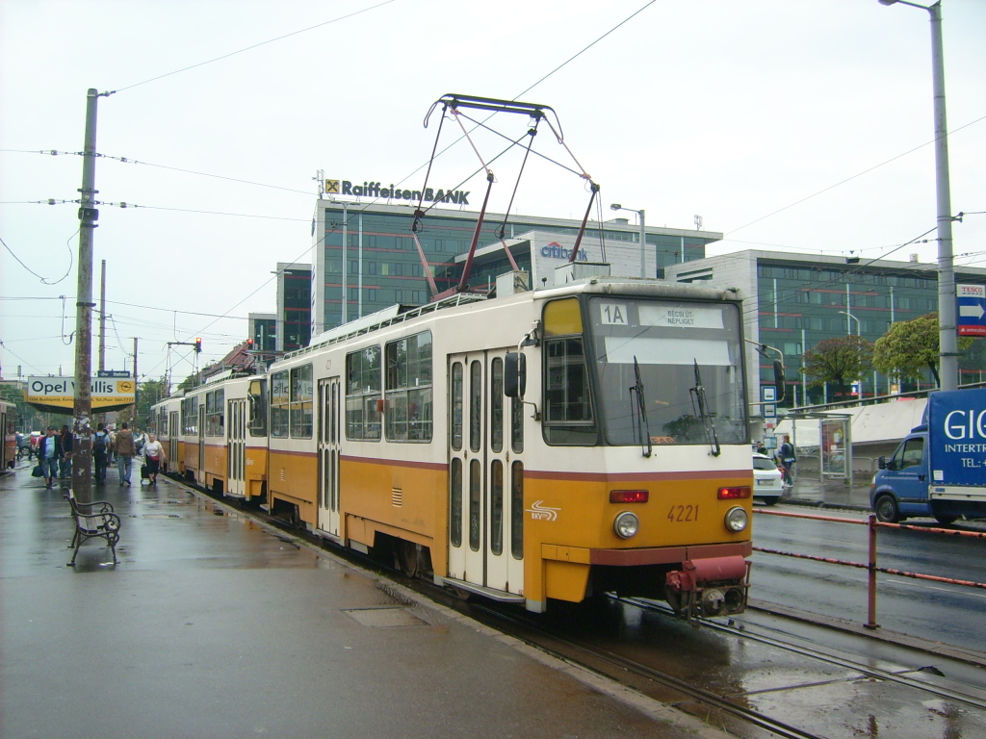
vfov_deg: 40.7
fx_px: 997
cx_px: 493
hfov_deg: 52.6
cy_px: 370
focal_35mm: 35
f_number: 2.8
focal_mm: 5.95
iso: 50
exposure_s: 1/385
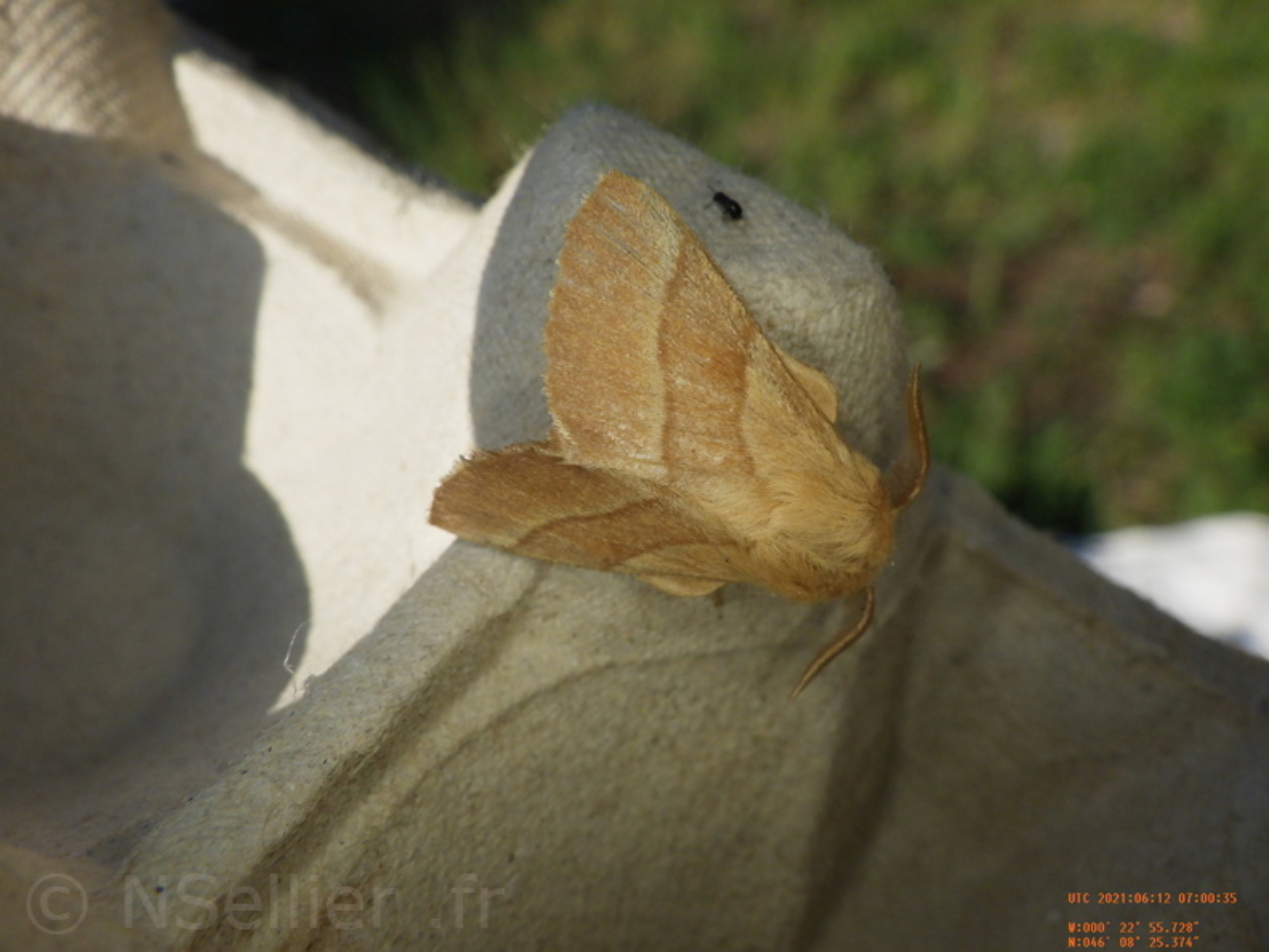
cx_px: 634
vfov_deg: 41.8
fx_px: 1246
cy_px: 476
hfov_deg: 54.0
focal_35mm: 34
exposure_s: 1/1500
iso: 250
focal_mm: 6.1
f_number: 4.6
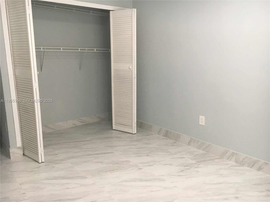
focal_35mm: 29
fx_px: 226
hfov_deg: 61.7
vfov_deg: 48.2
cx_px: 135
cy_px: 101
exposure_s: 1/30
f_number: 2.2
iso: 32
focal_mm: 4.15
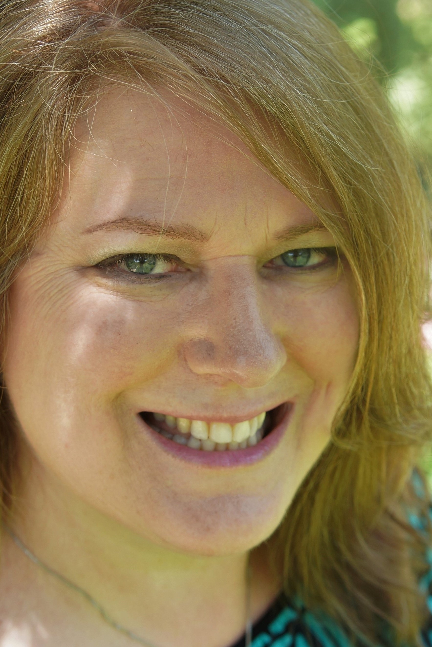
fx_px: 1080
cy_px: 324
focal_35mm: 60
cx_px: 216
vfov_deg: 33.4
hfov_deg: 22.6
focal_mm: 40
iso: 100
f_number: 4
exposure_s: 1/100
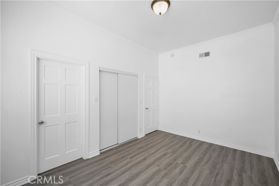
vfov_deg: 77.4
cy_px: 93
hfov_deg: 100.4
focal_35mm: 15
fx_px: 116
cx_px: 140
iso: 125
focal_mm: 15
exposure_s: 1/5
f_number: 8
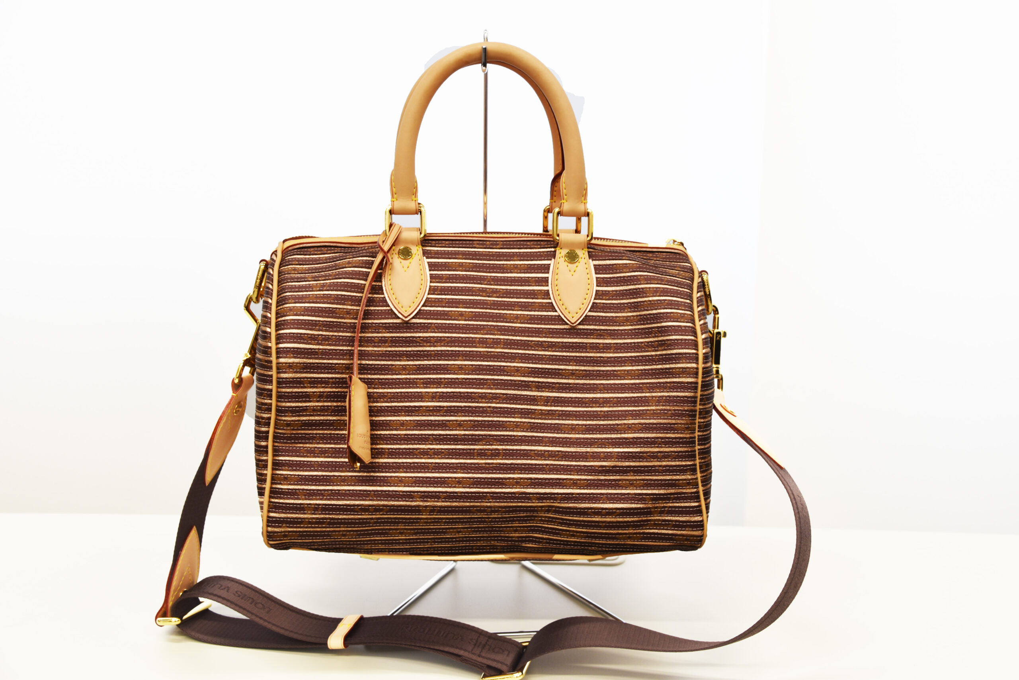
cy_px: 340
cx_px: 510
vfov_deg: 28.1
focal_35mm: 48
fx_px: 1359
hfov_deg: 41.1
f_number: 5.6
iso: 100
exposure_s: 1/15
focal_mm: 32
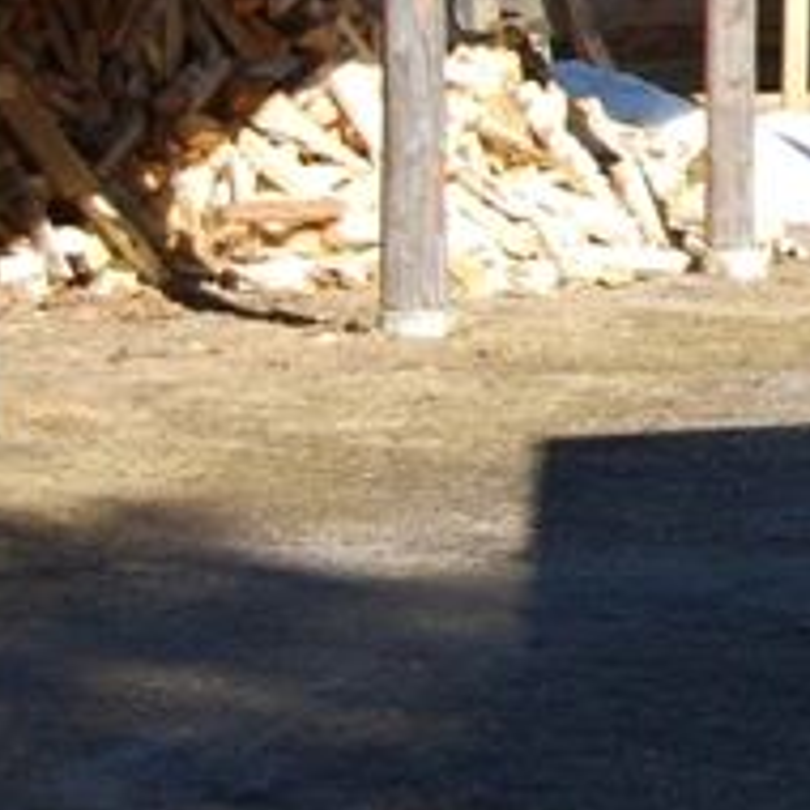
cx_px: 2010
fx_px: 6910
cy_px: -77
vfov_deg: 6.7
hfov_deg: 6.4
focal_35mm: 261
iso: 100
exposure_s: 1/160
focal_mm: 38
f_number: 6.3
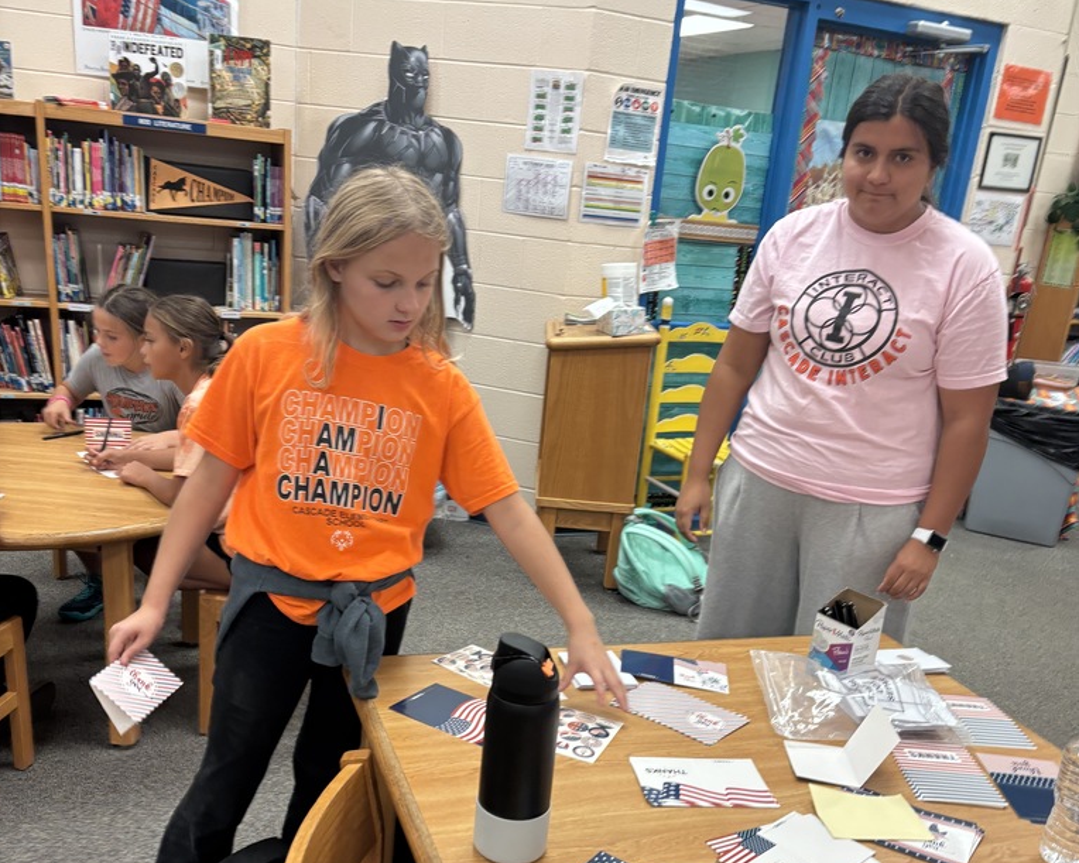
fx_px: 1086
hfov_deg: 52.8
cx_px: 541
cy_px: 607
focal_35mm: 34
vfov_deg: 42.5
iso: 125
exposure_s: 1/120
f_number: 1.6
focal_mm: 5.96
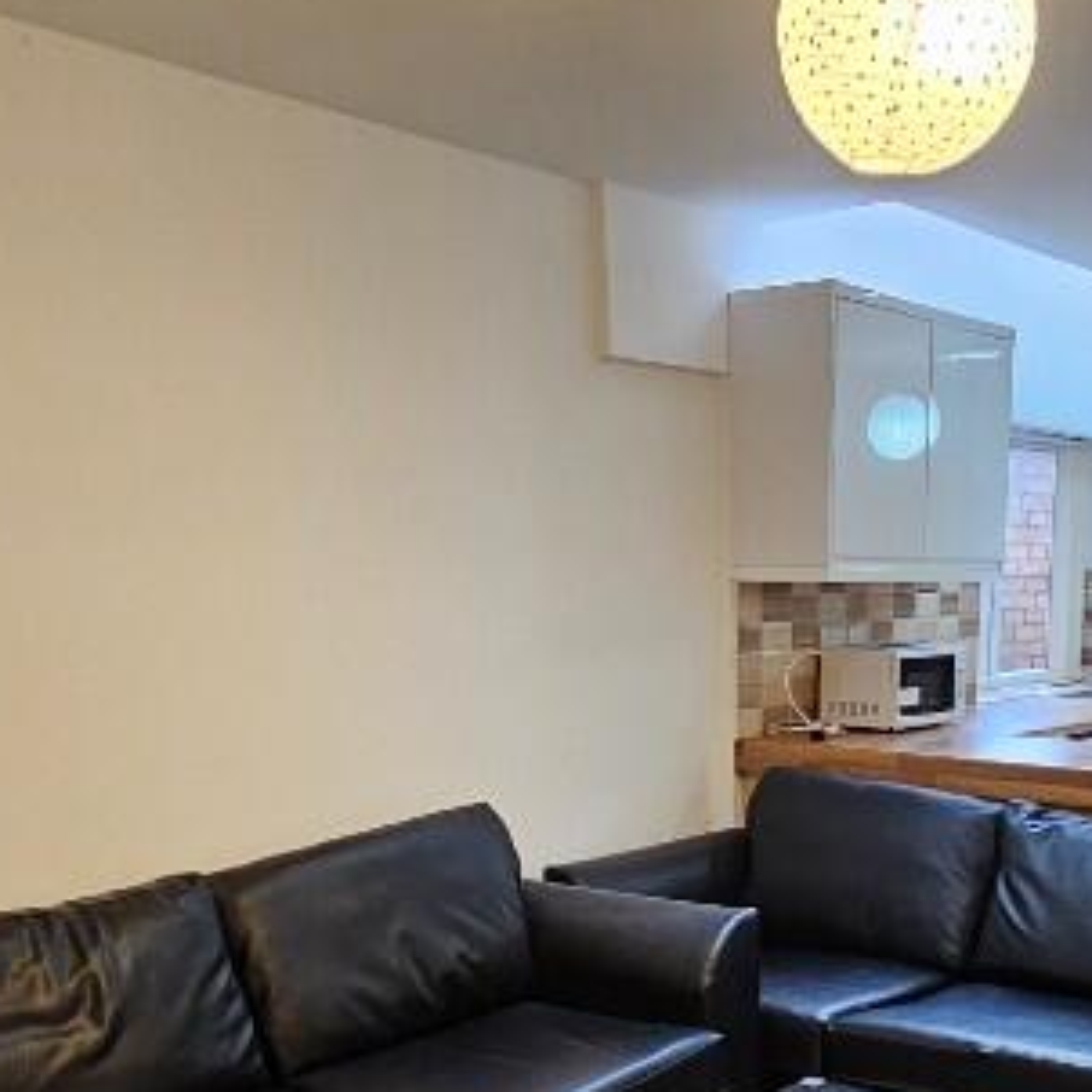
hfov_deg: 42.0
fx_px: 1392
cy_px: 1016
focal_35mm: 39
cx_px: 763
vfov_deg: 39.3
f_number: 2.2
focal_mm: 2.2
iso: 250
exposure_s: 1/50
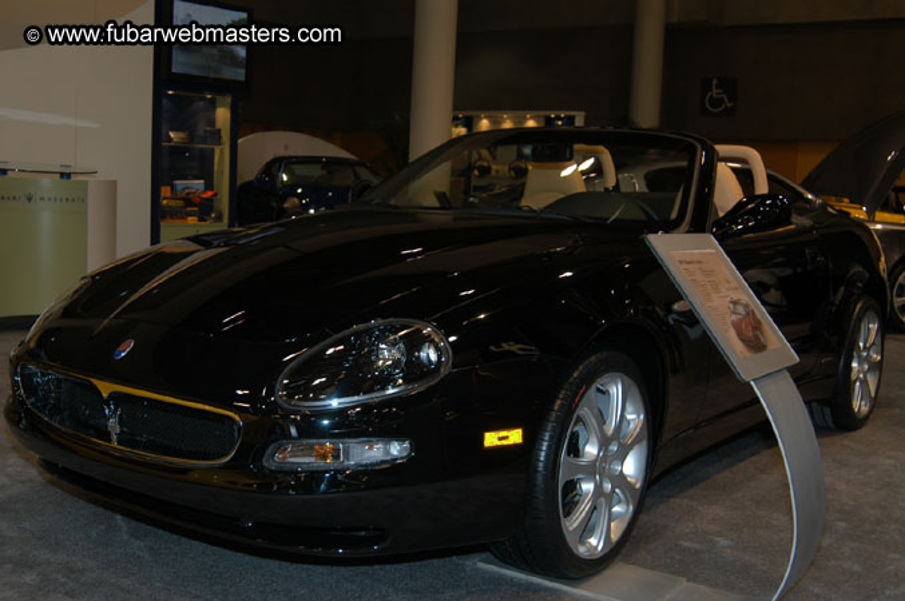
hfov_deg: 46.4
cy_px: 300
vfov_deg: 31.8
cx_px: 452
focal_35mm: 42
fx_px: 1055
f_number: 5
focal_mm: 28
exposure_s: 1/60
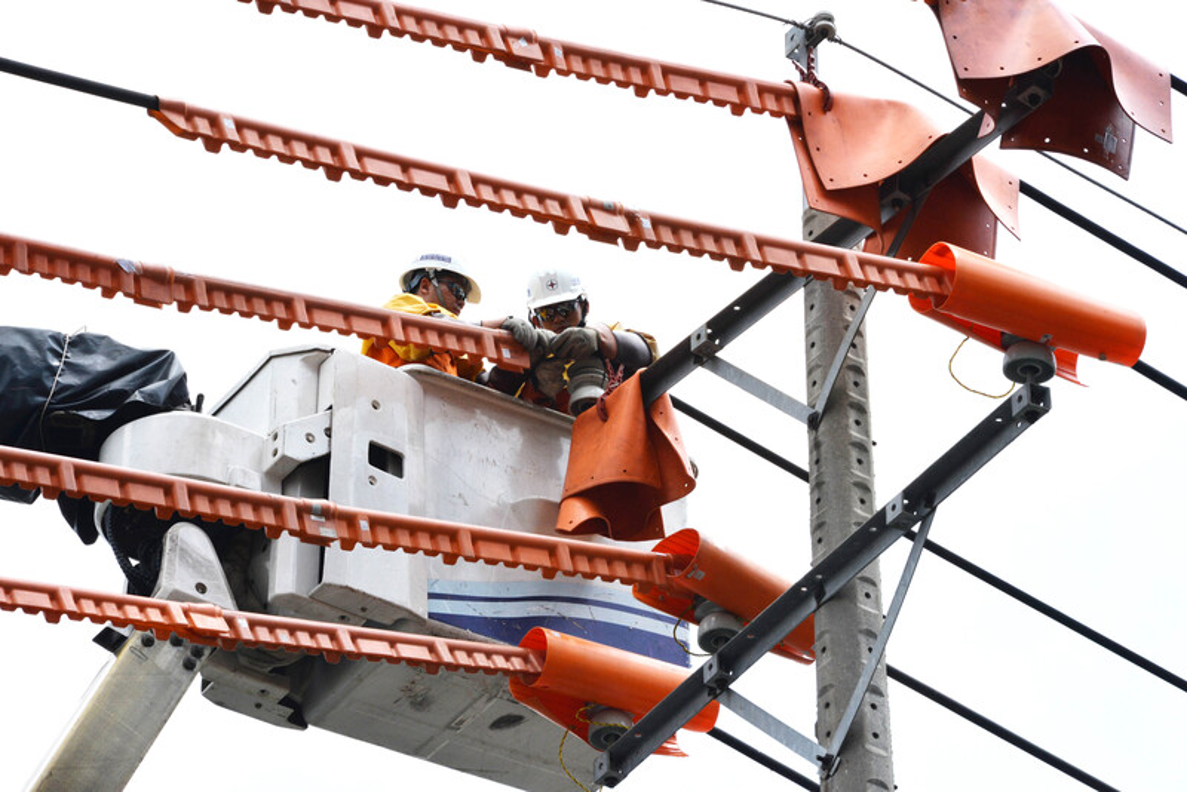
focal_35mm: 155
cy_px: 396
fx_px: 5112
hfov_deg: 13.2
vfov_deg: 8.9
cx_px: 594
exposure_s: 1/320
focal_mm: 155
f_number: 22
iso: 360
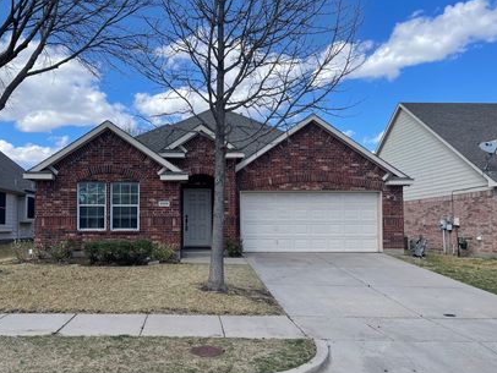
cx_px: 201
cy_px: 205
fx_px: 460
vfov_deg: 44.1
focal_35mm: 32
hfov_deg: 56.4
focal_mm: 5.1
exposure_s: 1/2387
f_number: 1.6
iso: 32
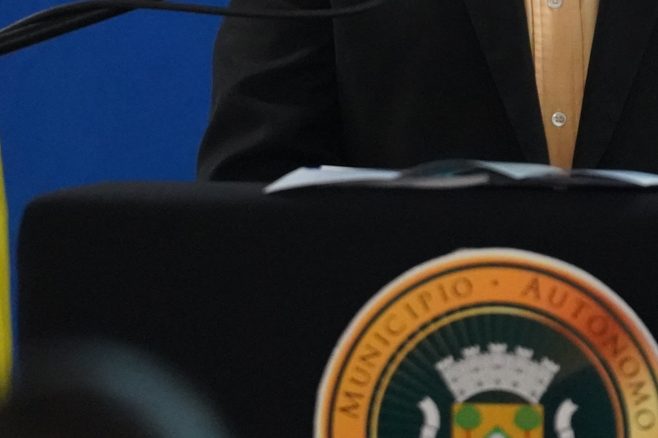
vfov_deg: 2.3
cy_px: -115
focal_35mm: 602
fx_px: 11003
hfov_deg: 3.4
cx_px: 525
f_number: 2.8
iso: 12800
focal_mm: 200
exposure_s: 1/250
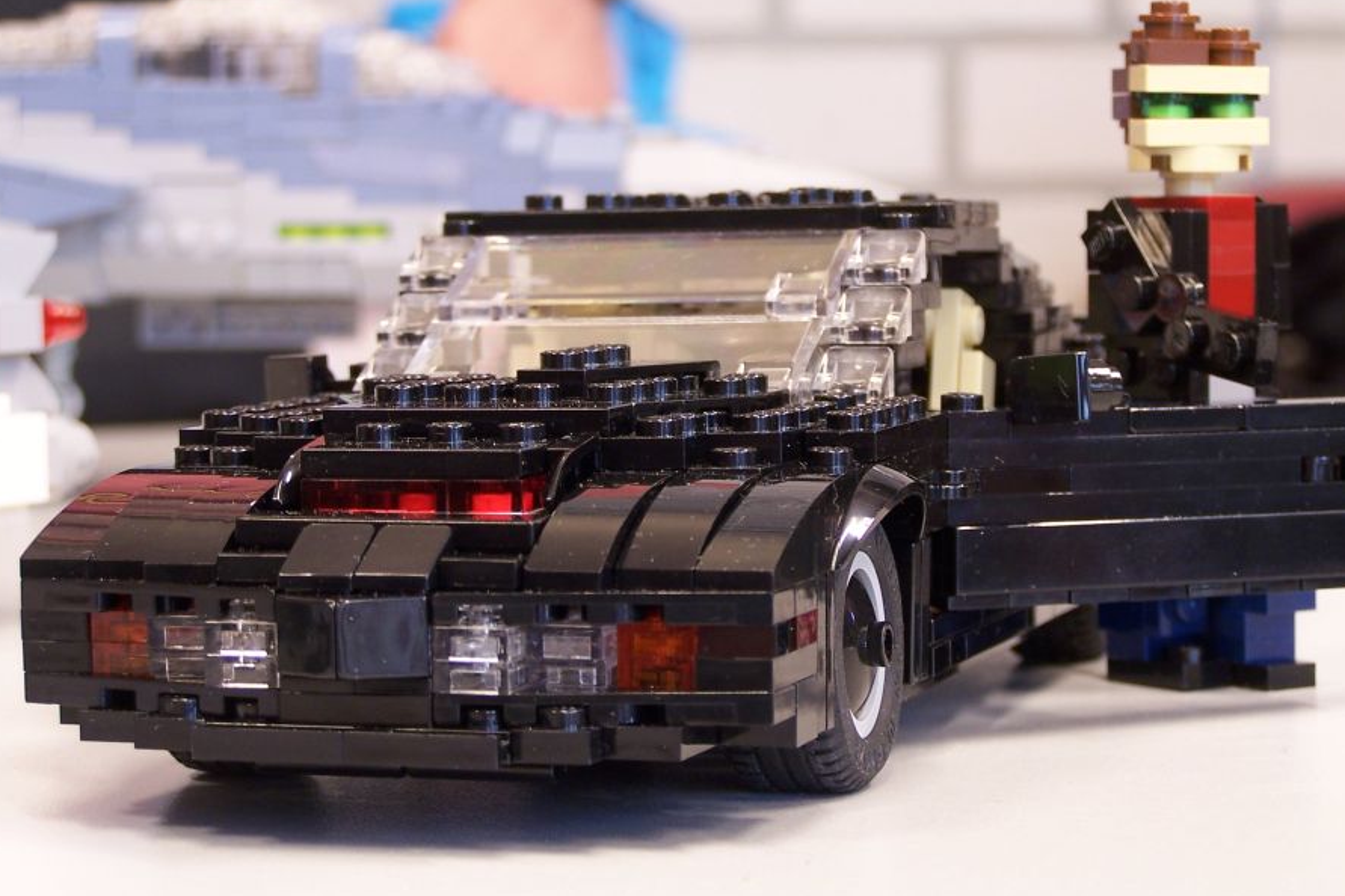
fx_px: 3661
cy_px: 371
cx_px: 762
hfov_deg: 20.8
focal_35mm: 98
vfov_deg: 14.0
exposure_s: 1/4
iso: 80
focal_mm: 13.7
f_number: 3.2
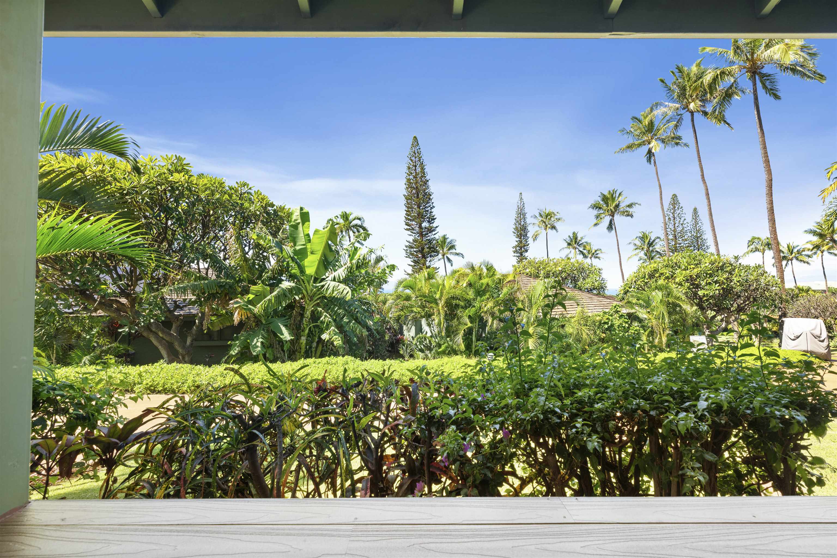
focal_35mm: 14
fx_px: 325
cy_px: 279
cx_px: 418
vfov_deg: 81.2
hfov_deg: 104.3
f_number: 9
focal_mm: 14
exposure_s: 1/30
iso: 320
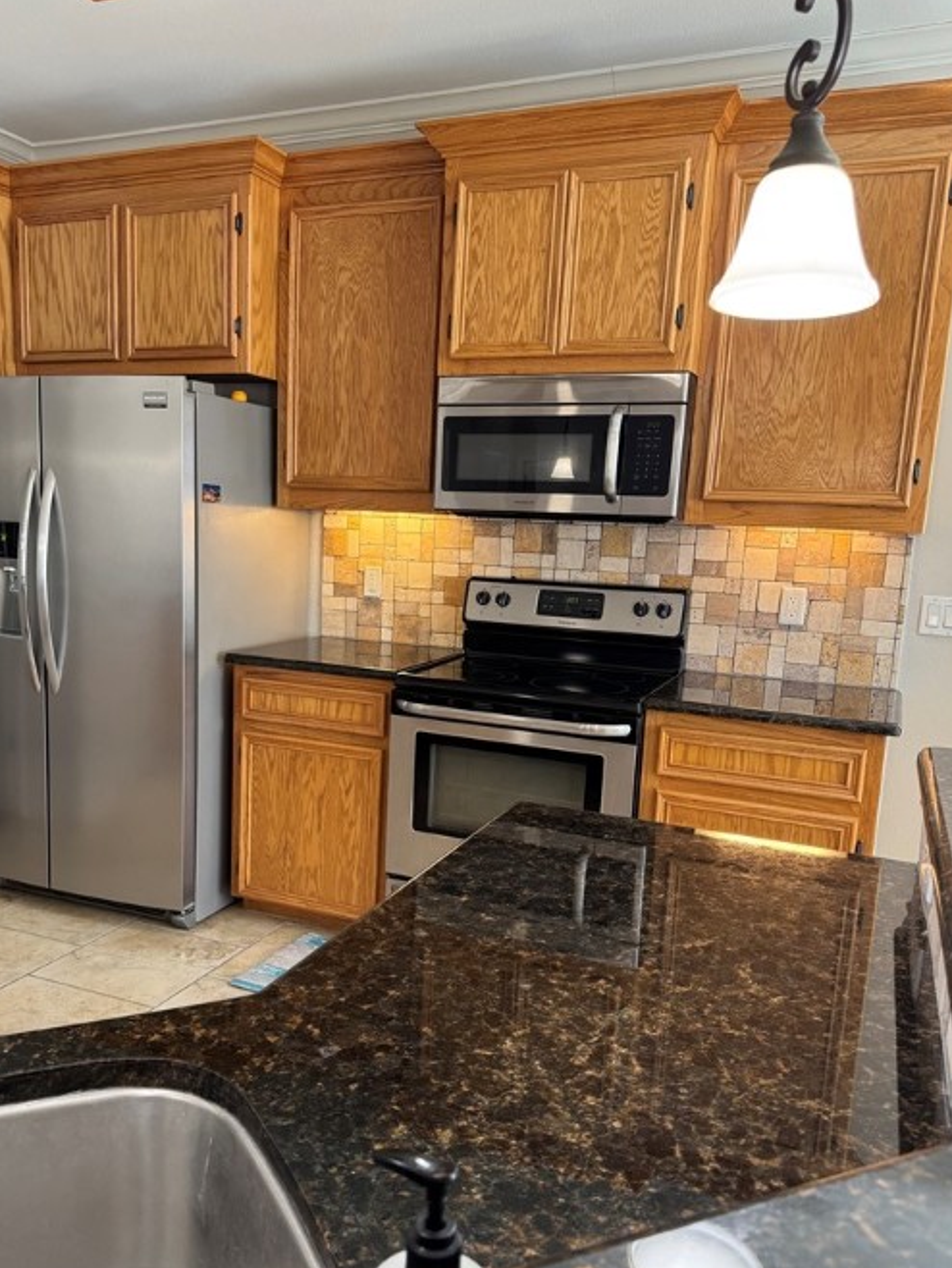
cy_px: 703
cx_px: 416
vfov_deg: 63.3
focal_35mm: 28
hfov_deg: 49.7
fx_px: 1026
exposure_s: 1/60
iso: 250
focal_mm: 6.76
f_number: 1.78
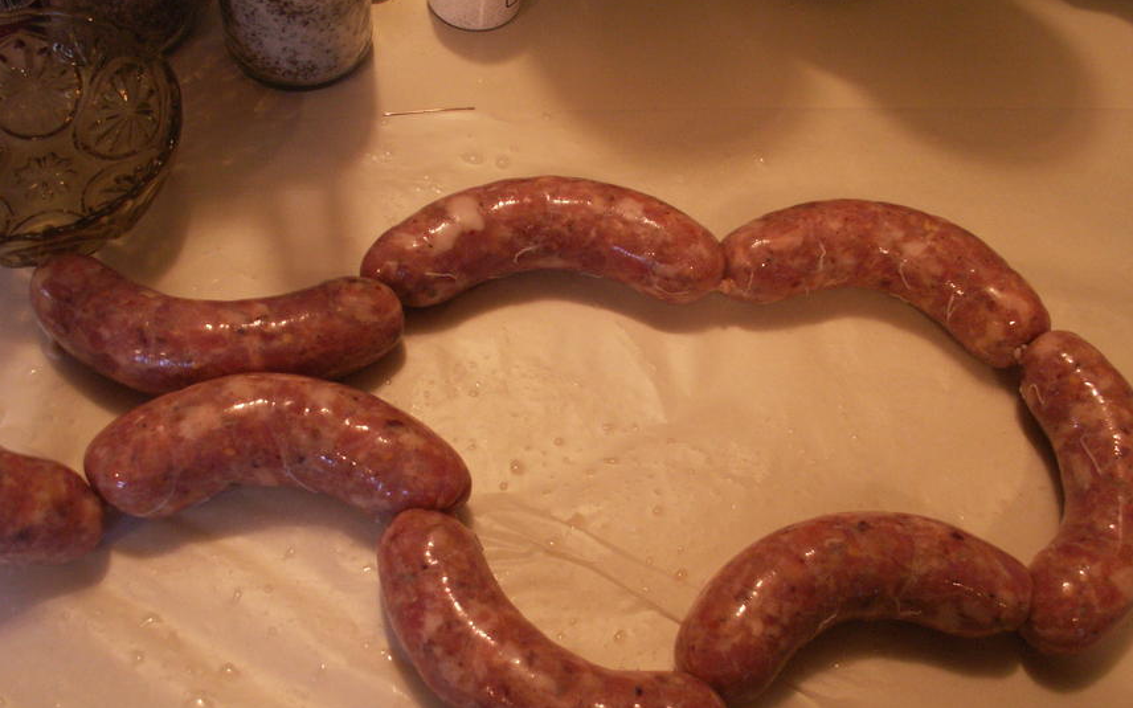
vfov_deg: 32.7
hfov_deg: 50.4
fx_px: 1204
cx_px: 585
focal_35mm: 39
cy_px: 419
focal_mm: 5.86
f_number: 2.8
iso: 160
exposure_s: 1/25
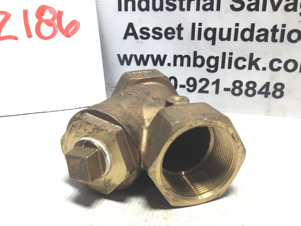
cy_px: 107
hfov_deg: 53.9
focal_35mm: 34
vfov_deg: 41.8
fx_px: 296
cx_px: 144
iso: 32
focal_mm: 3.3
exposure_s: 1/60
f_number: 2.4
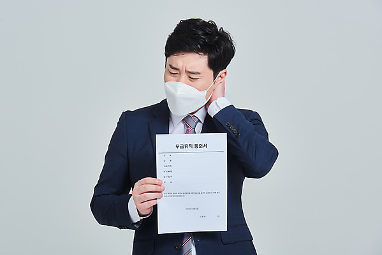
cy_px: 128
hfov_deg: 13.2
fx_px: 1645
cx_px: 191
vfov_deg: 8.9
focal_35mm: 155
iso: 100
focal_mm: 155
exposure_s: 1/125
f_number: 14
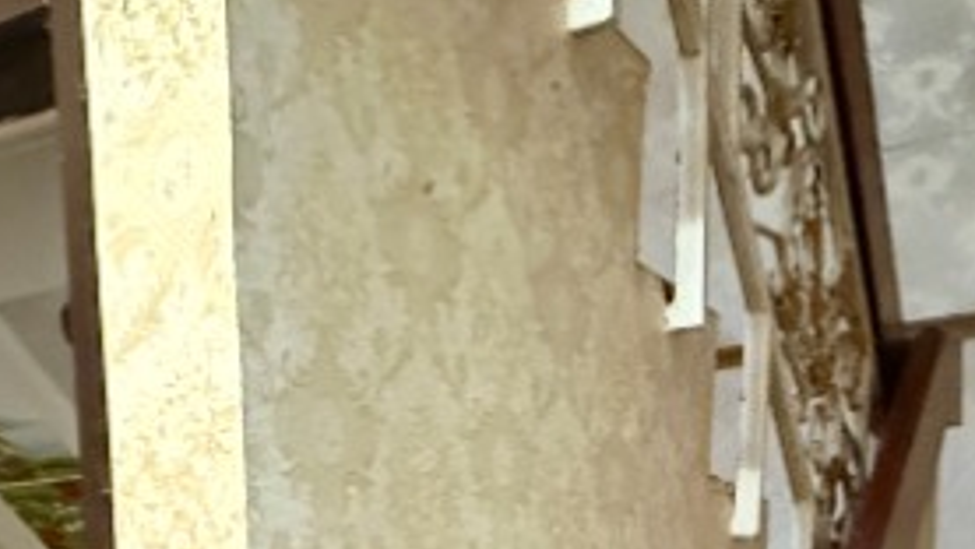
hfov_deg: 36.8
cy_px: 862
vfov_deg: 18.8
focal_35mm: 55
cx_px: 225
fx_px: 1422
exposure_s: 1/50
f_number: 2.2
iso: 1250
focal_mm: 2.22
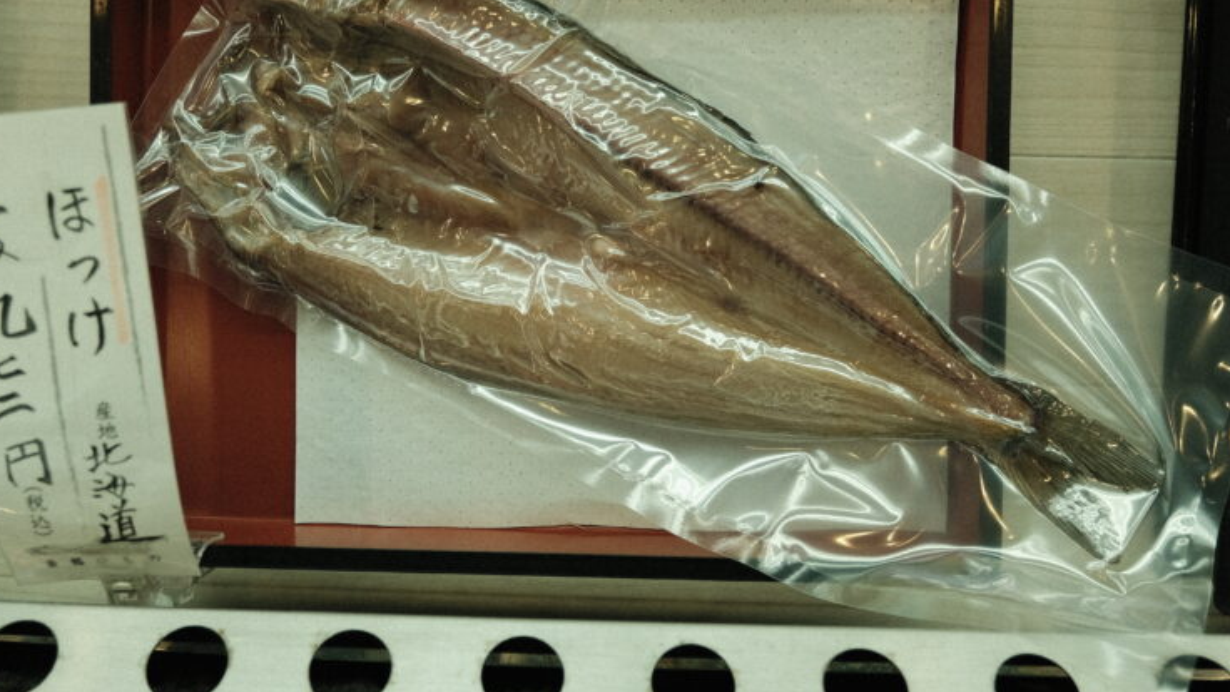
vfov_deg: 33.6
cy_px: 263
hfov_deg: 56.5
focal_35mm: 35
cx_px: 538
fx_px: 1142
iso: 400
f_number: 2.8
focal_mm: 16
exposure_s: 1/210
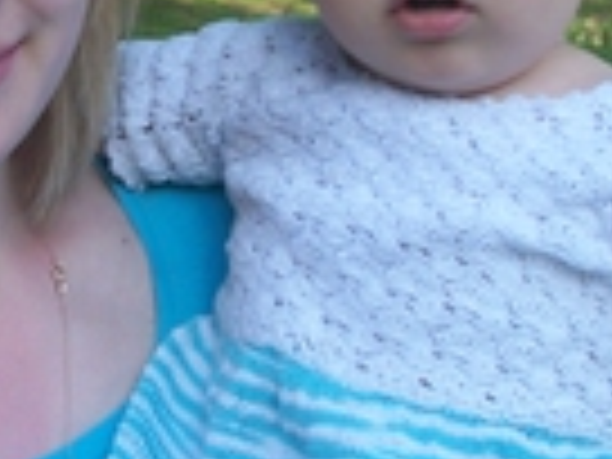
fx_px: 2228
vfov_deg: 11.7
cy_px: 27
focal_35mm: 126
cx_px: 117
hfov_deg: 15.5
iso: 64
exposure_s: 1/60
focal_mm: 6.3
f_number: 3.9
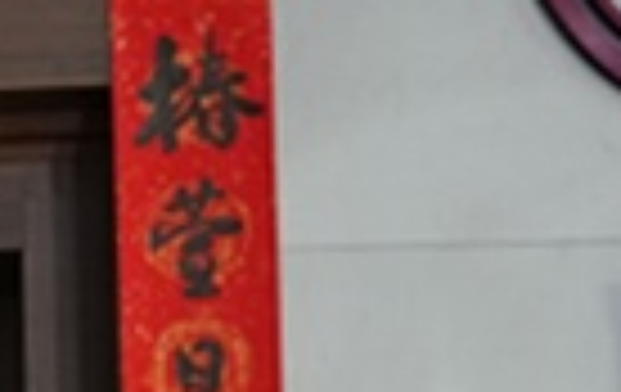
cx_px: -608
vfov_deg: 6.7
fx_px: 3071
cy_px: 1151
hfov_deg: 10.6
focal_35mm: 181
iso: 1600
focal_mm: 24
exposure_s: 1/50
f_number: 3.5
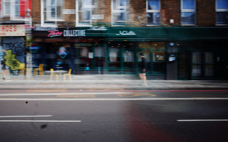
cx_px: 83
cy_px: 59
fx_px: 230
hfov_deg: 52.1
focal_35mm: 37
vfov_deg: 34.4
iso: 100
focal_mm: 18.3
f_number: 16
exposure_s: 1/25
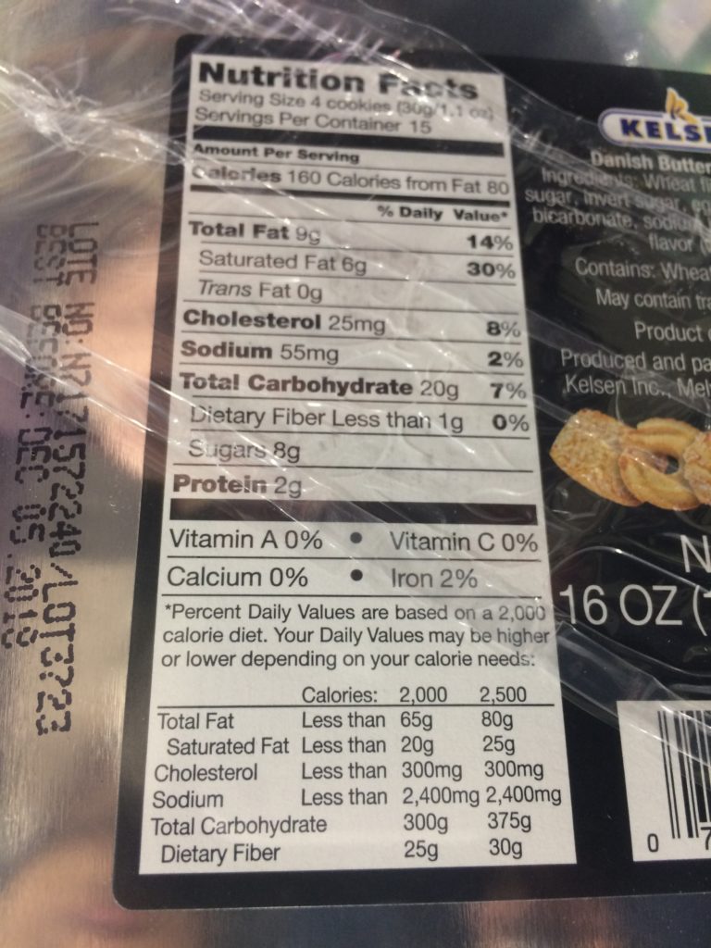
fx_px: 794
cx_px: 356
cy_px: 474
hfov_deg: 48.2
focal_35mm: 29
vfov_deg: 61.7
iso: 125
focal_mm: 4.15
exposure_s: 1/30
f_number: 2.2
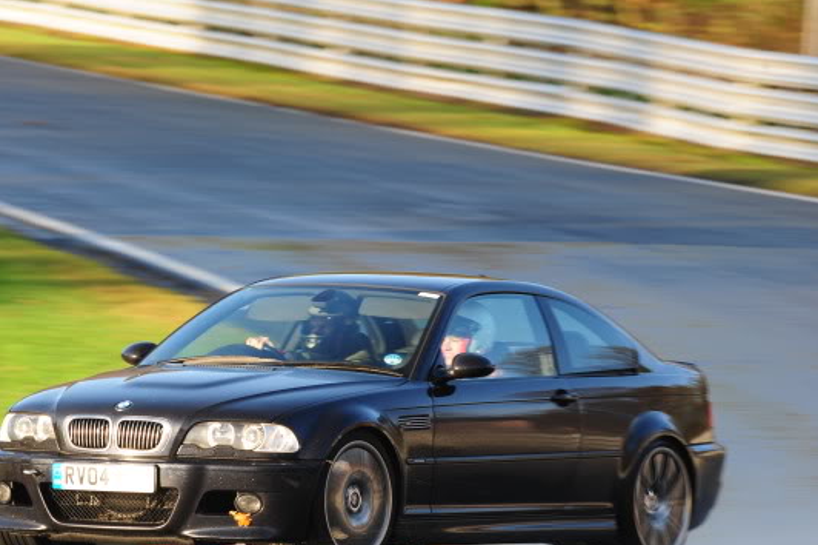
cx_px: 318
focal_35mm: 451
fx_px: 10241
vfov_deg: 3.0
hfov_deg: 4.6
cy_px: 393
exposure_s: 1/80
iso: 200
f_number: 8
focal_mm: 300
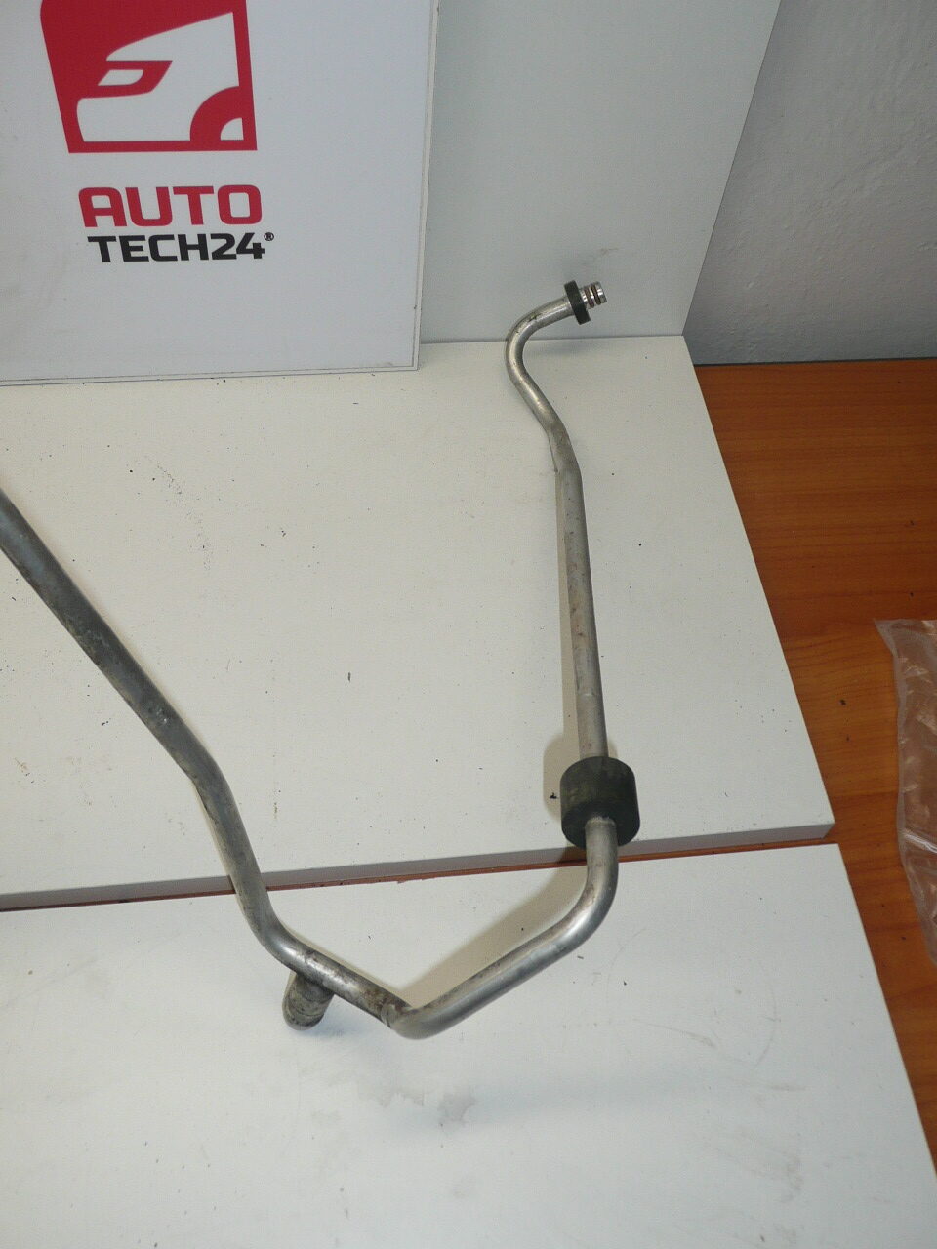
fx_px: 1155
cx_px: 468
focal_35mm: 32
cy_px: 624
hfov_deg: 44.2
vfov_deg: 56.8
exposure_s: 1/125
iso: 100
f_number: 3.3
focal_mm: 4.6
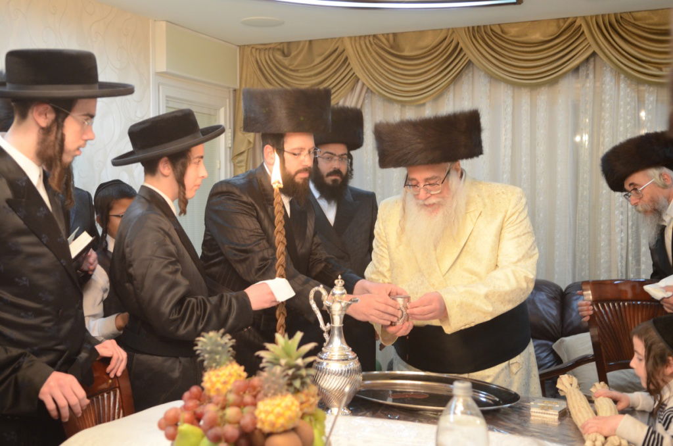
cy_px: 223
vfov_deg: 29.7
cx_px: 336
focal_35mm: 45
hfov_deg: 43.7
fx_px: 839
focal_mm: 30
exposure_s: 1/80
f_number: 3.2
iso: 1250
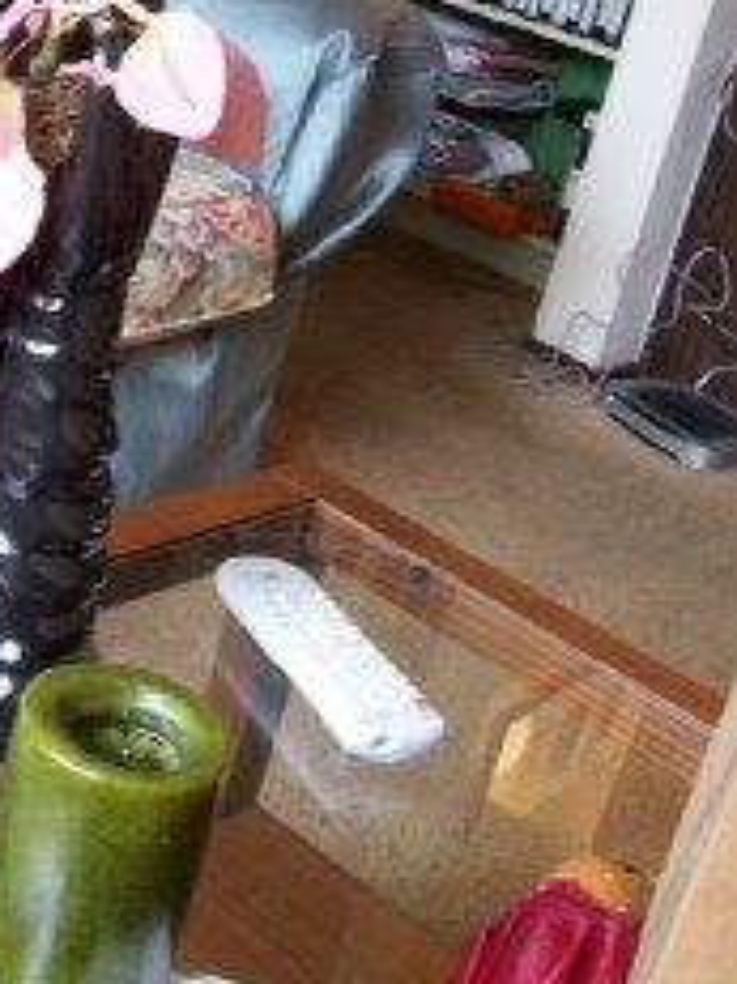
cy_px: 234
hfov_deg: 22.5
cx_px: 111
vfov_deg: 29.7
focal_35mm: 64
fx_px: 1818
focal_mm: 5.6
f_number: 2.8
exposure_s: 1/8
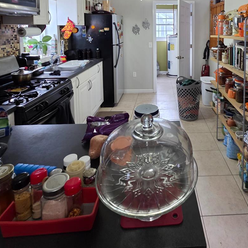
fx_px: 178
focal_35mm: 22
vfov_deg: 62.6
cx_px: 166
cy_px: 43
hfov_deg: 67.7
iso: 160
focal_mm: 2.2
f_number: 1.9
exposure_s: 1/60
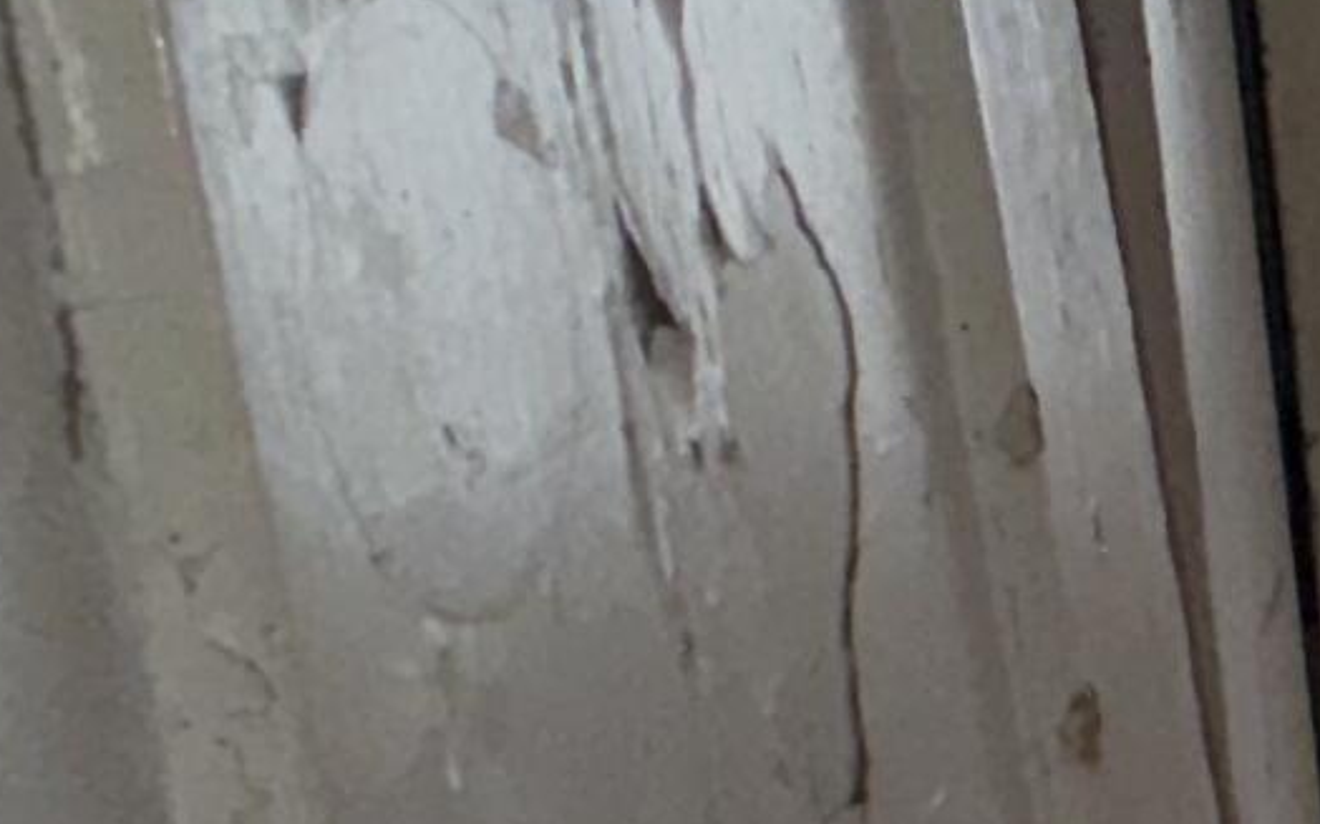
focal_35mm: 85
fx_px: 3057
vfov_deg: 15.0
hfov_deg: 13.2
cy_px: -60
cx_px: 3539
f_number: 2.2
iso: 16
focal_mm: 2.22
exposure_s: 1/141
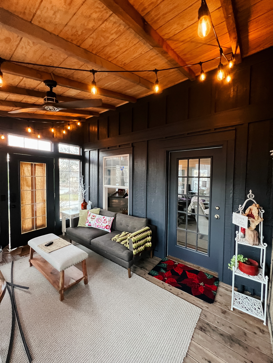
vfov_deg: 106.2
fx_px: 137
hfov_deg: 89.9
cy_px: 182
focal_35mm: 13
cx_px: 136
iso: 640
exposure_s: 1/60
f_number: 1.8
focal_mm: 1.57
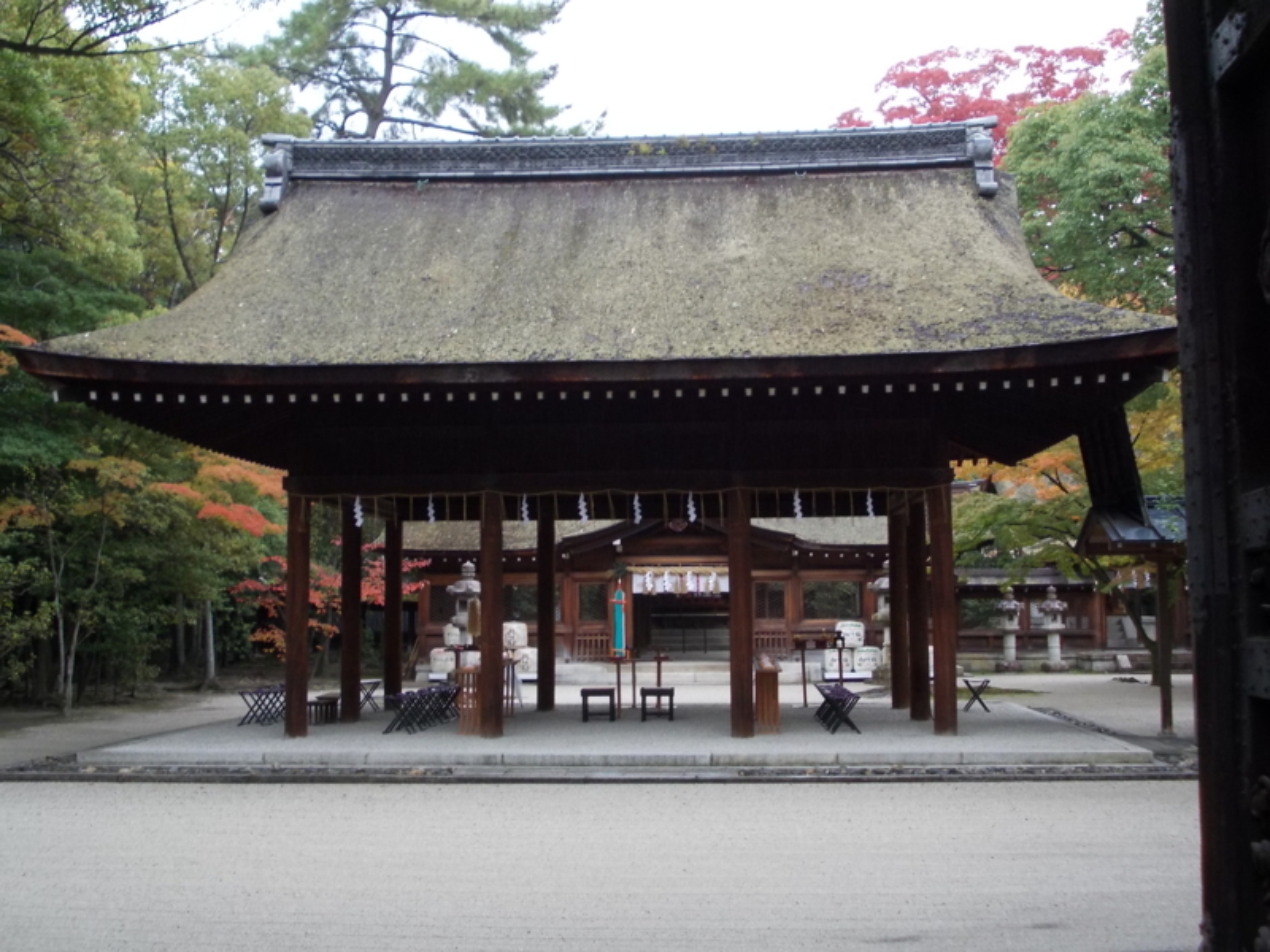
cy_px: 476
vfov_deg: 33.6
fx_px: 1578
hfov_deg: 43.9
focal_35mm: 43
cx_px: 635
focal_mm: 6.1
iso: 125
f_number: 3.3
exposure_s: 1/30
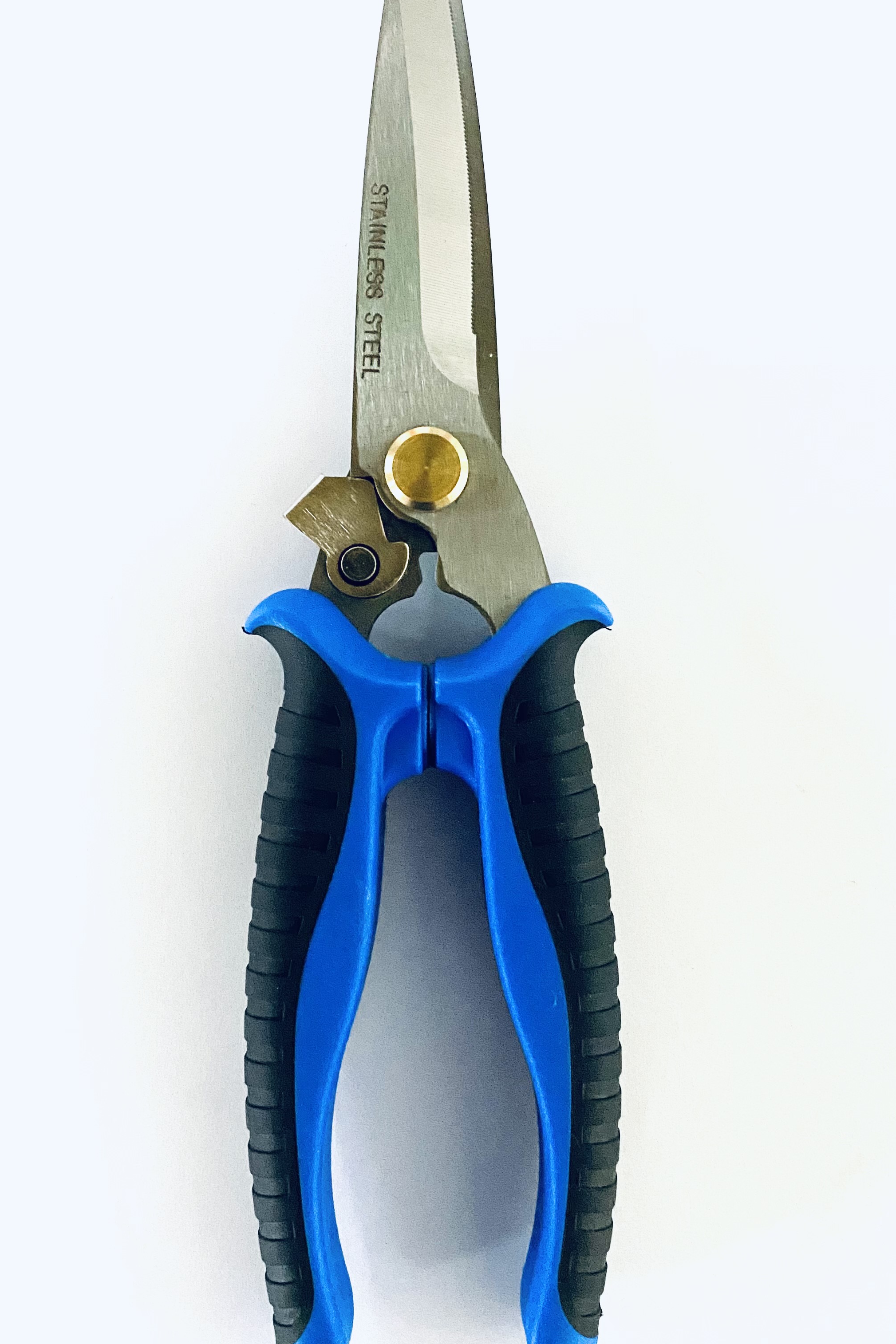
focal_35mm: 36
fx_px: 1344
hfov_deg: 36.9
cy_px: 663
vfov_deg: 53.1
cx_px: 424
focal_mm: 4.25
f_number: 1.8
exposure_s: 1/60
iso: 500
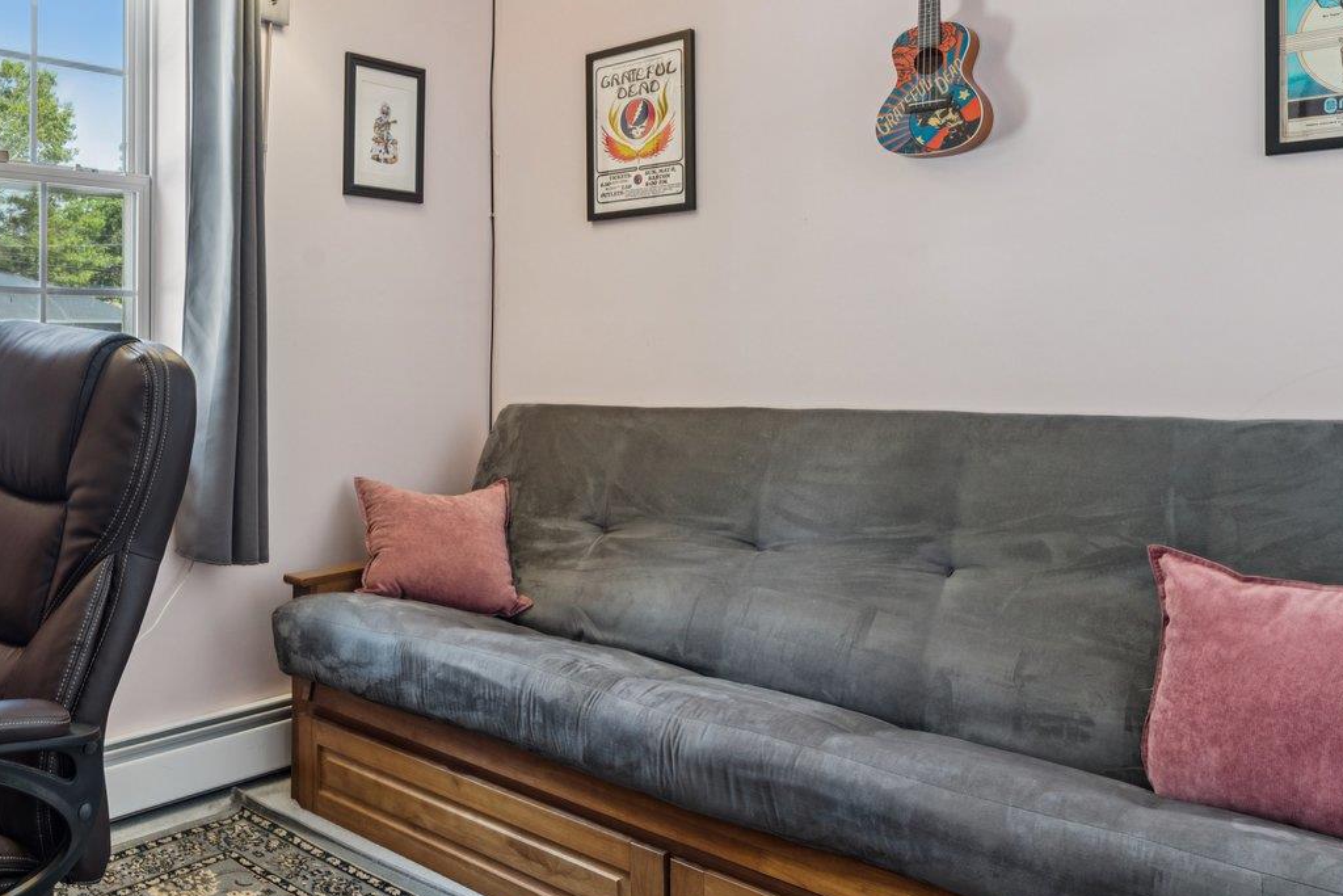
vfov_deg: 43.3
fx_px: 1119
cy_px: 339
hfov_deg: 56.3
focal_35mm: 30
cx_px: 226
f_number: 9
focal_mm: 15
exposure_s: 1/5
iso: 200
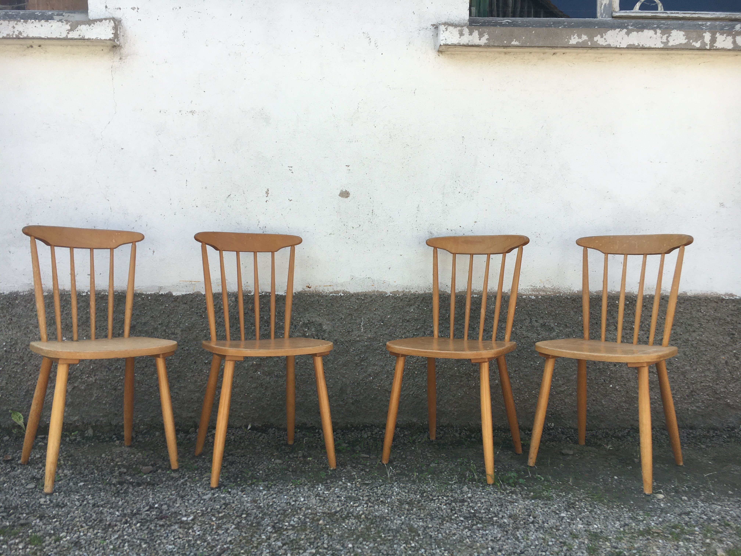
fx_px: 621
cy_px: 278
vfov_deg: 48.2
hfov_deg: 61.7
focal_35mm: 29
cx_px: 370
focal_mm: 4.15
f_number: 2.2
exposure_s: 1/463
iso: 25
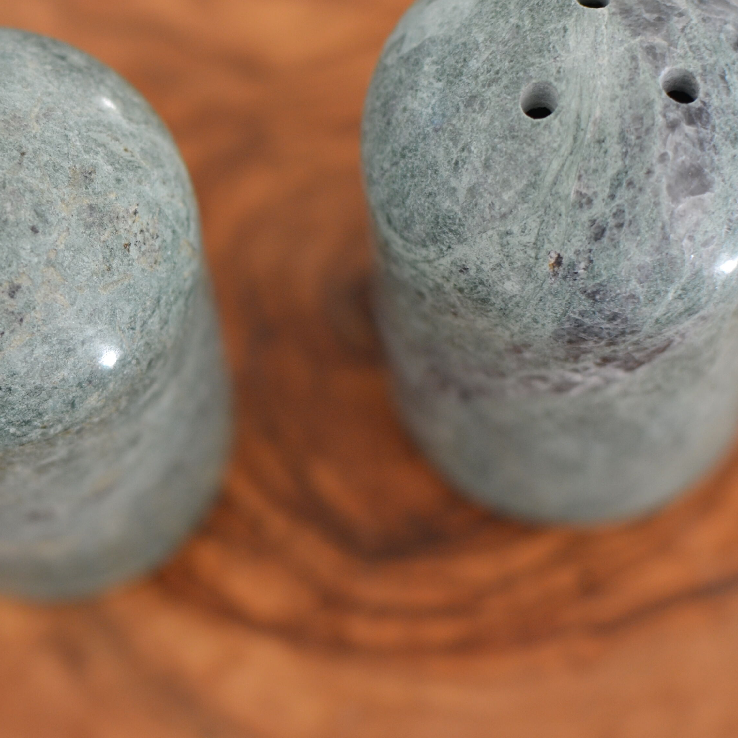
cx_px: 233
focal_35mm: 91
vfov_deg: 19.1
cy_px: 268
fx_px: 2192
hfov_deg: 19.0
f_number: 2.8
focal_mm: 35
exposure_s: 1/60
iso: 400
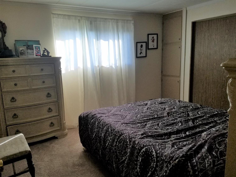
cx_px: 118
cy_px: 88
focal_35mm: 26
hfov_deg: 67.3
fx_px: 177
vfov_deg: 53.0
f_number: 1.7
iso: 80
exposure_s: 1/60
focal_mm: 4.2
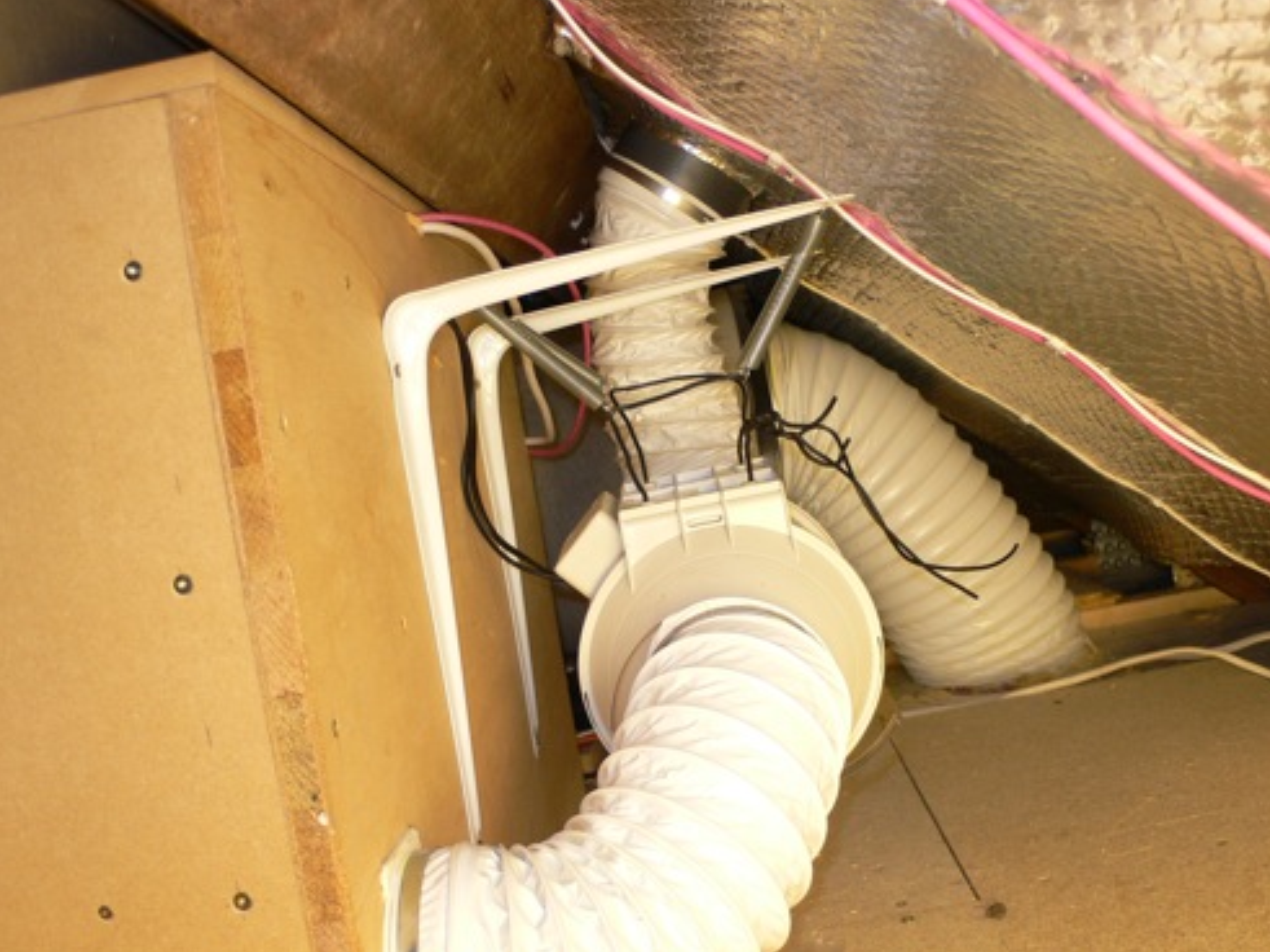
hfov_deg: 51.3
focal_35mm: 36
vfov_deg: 39.6
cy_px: 458
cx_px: 667
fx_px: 1320
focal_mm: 6.3
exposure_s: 1/30
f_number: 2.8
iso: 80
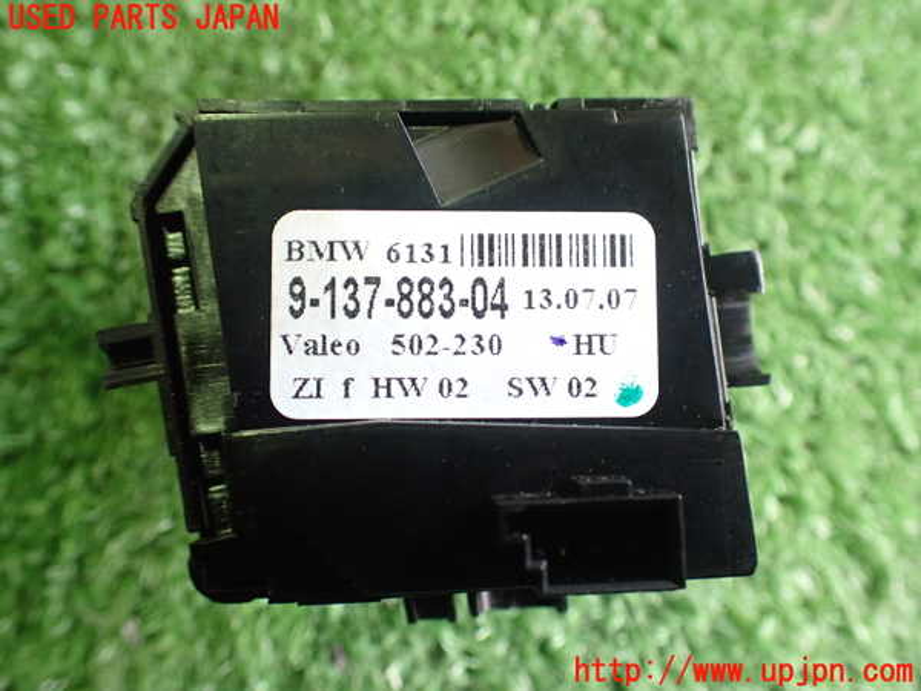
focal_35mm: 30
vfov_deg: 46.8
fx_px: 798
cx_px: 460
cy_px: 346
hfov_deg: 60.0
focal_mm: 5.4
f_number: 2.3
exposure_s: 1/60
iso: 800
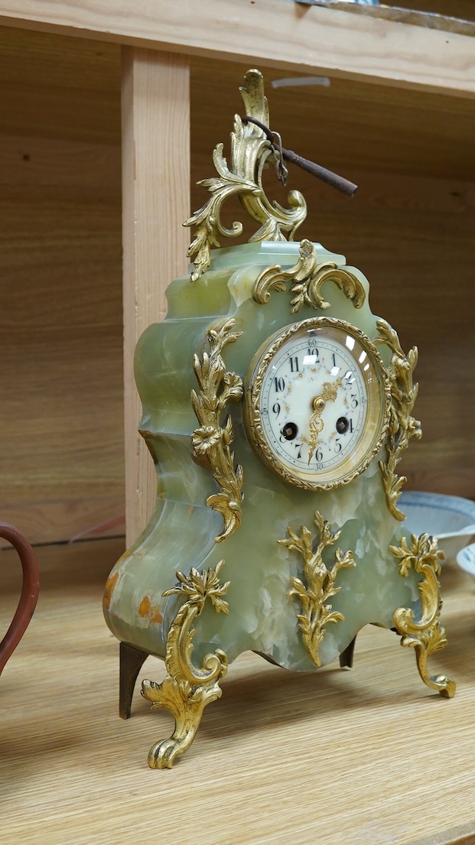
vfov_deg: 42.9
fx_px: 1076
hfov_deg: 24.9
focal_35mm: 48
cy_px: 422
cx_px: 249
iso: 2500
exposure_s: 1/100
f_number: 11
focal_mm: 30
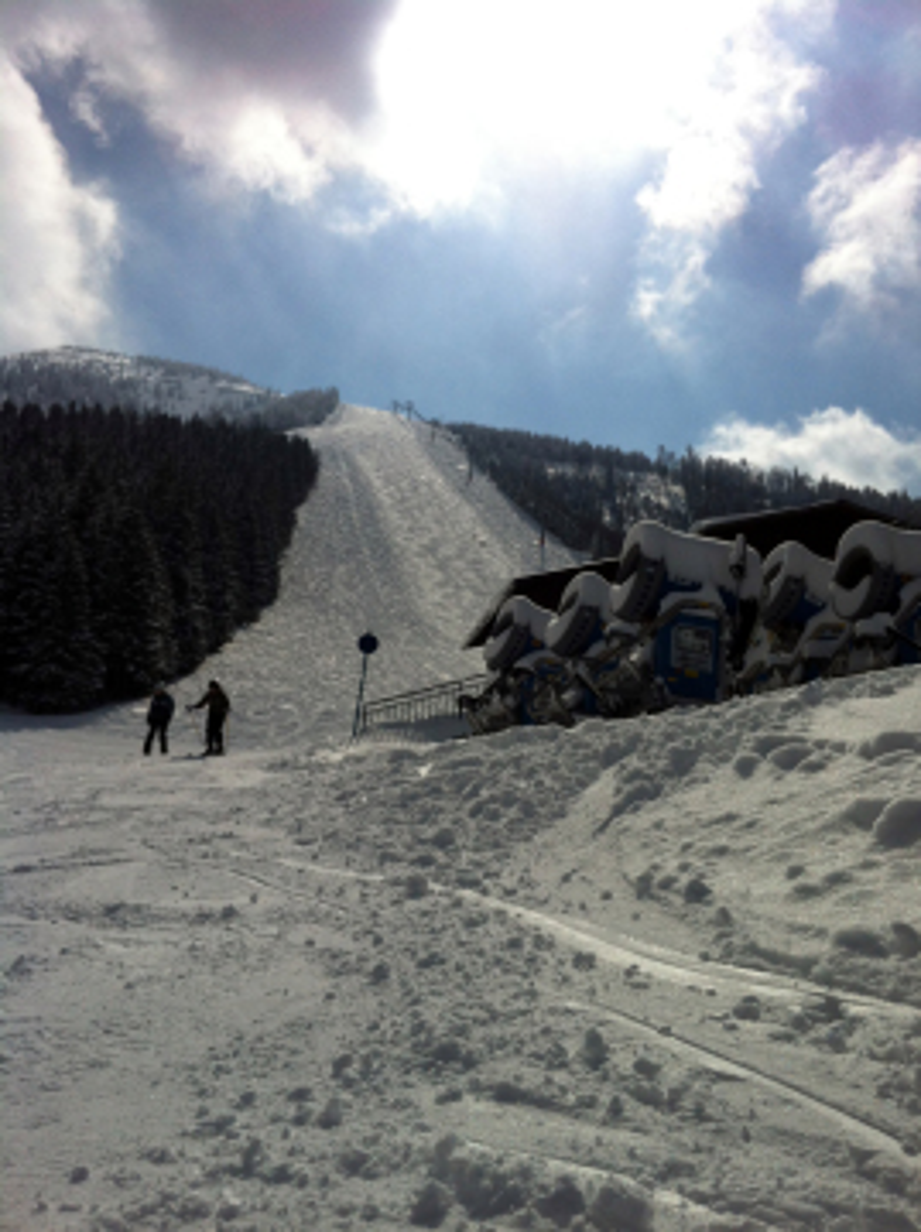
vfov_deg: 52.7
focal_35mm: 35
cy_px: 616
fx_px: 1245
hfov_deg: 40.6
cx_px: 460
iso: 80
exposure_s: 1/7541
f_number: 2.8
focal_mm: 3.85
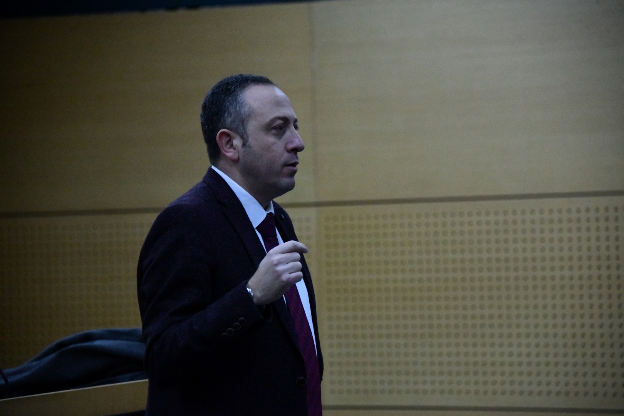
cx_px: 312
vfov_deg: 8.6
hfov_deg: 12.8
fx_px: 2773
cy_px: 208
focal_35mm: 160
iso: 16000
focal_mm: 160
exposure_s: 1/250
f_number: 5.6
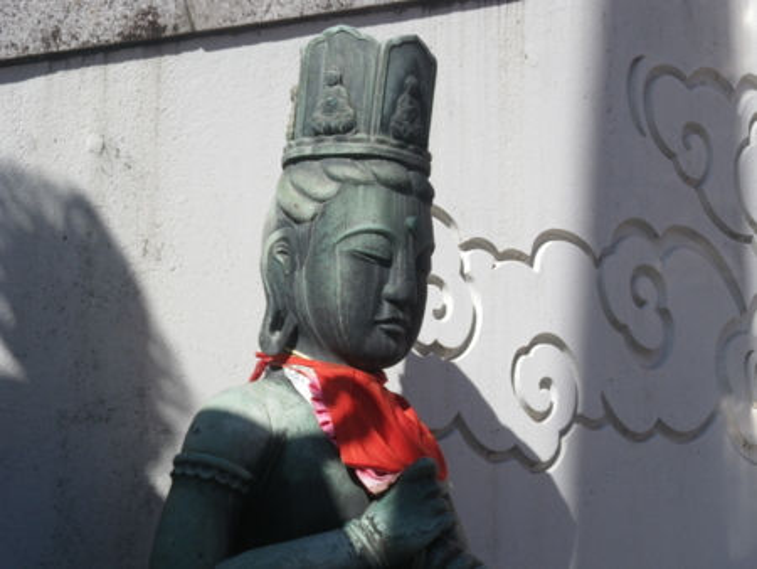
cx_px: 378
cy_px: 284
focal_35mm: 77
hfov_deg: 25.3
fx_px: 1685
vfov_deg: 19.2
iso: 80
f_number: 5.8
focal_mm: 13.7
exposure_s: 1/320
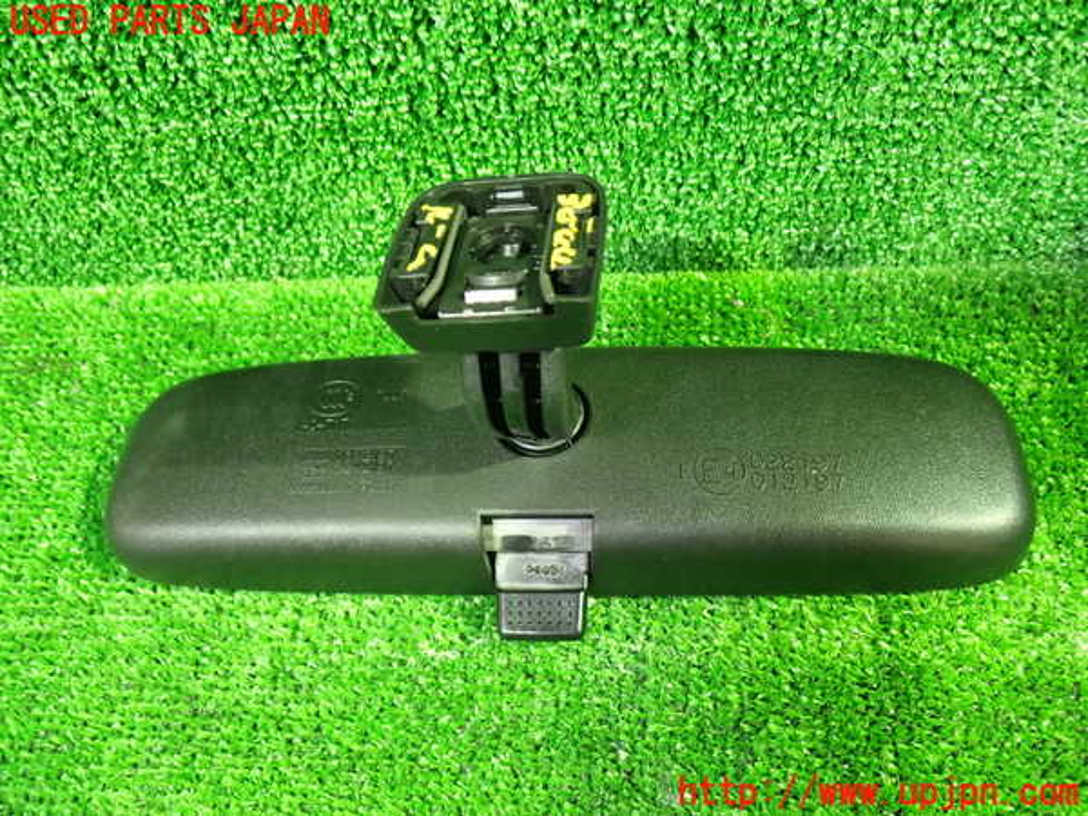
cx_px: 544
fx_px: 943
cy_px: 408
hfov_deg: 60.0
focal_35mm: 30
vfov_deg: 46.8
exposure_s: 1/13
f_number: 2.3
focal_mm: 5.4
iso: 800
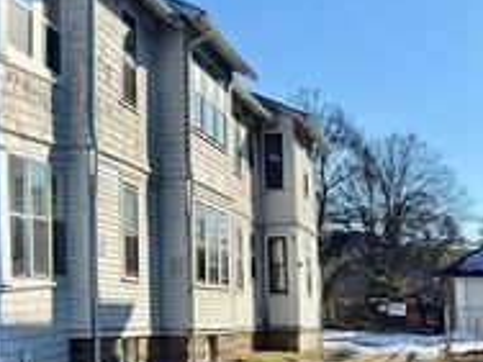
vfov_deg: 22.9
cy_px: 225
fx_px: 893
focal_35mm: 64
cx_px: -62
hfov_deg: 27.4
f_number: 1.78
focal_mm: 6.76
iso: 80
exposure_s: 1/3802
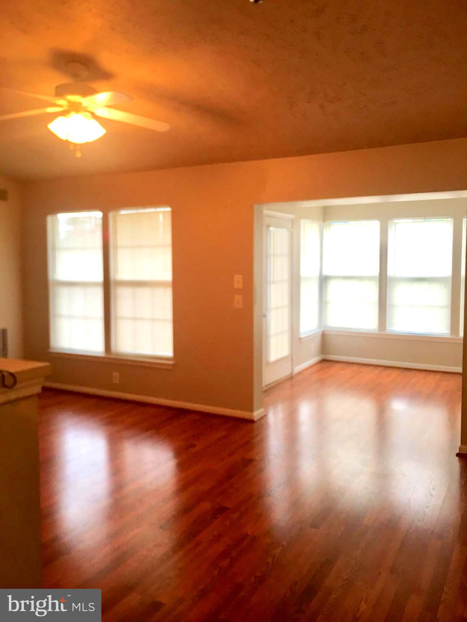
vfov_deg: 61.7
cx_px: 234
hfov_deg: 48.2
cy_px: 311
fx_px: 522
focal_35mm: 29
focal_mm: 4.15
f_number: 2.2
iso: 25
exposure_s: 1/15
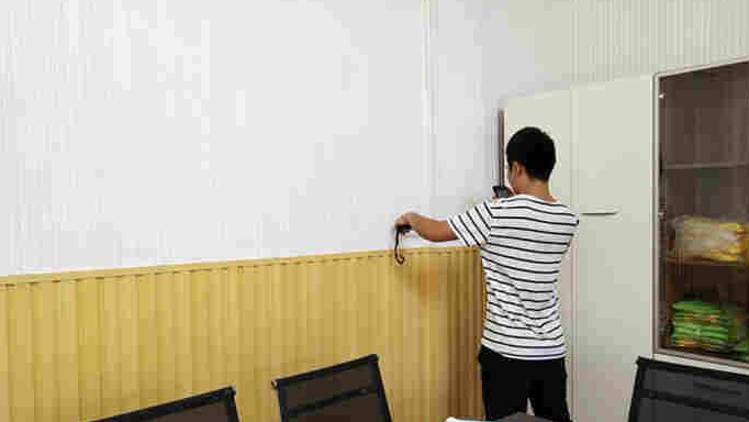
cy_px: 233
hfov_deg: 58.0
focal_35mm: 34
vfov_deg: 34.6
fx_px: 675
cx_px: 371
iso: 79
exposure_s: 1/100
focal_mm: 3.95
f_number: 1.8
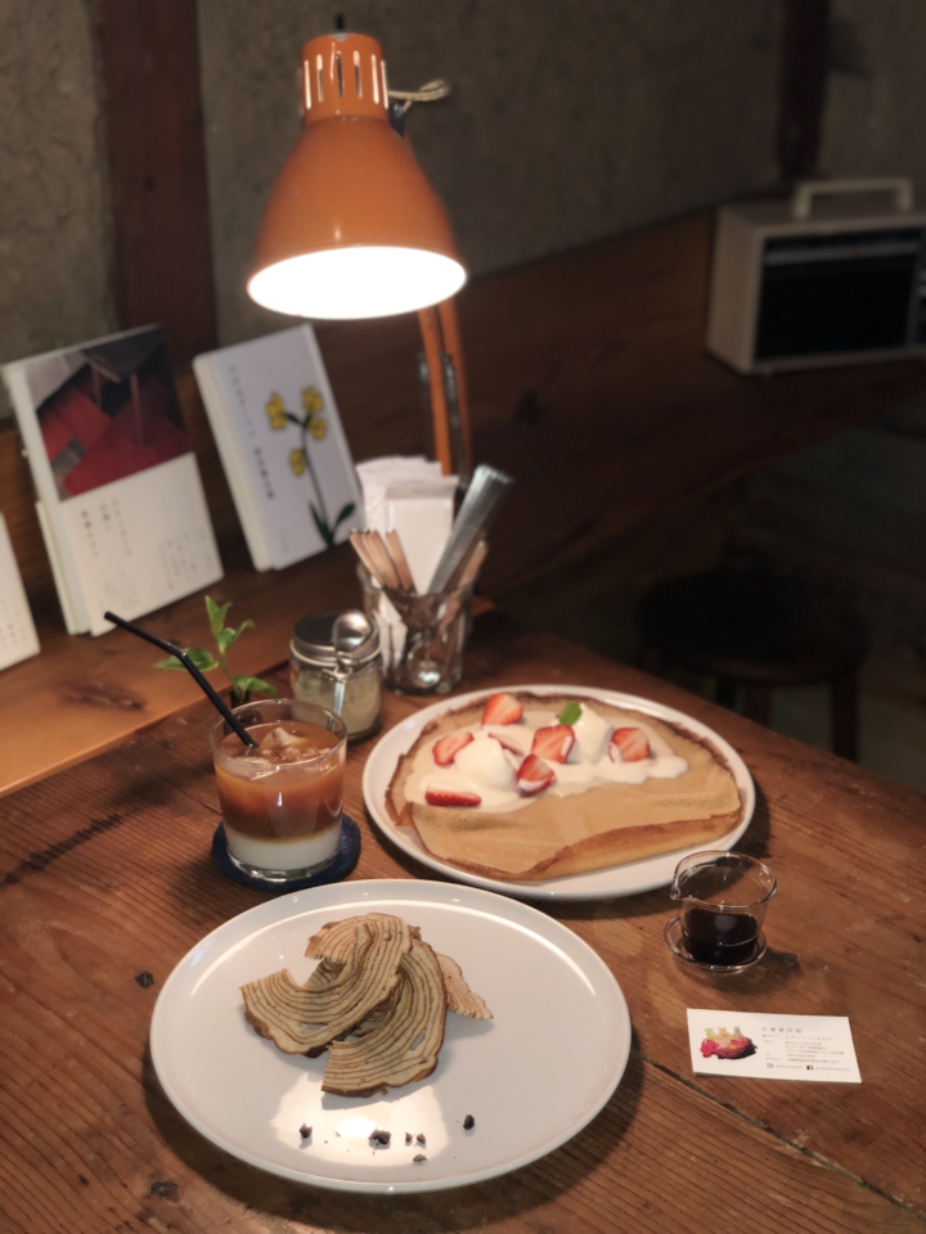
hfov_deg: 28.0
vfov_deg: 36.8
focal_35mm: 52
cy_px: 617
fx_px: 1855
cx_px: 463
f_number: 2.4
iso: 50
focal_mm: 6
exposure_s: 1/30
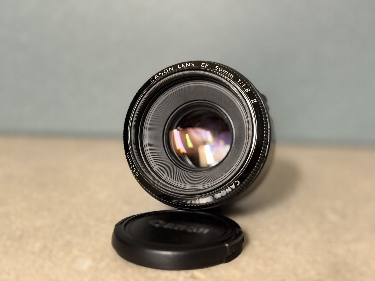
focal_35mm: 48
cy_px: 140
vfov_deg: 30.3
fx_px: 520
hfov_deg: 39.7
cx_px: 188
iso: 250
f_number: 1.78
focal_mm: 6.76
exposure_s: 1/33
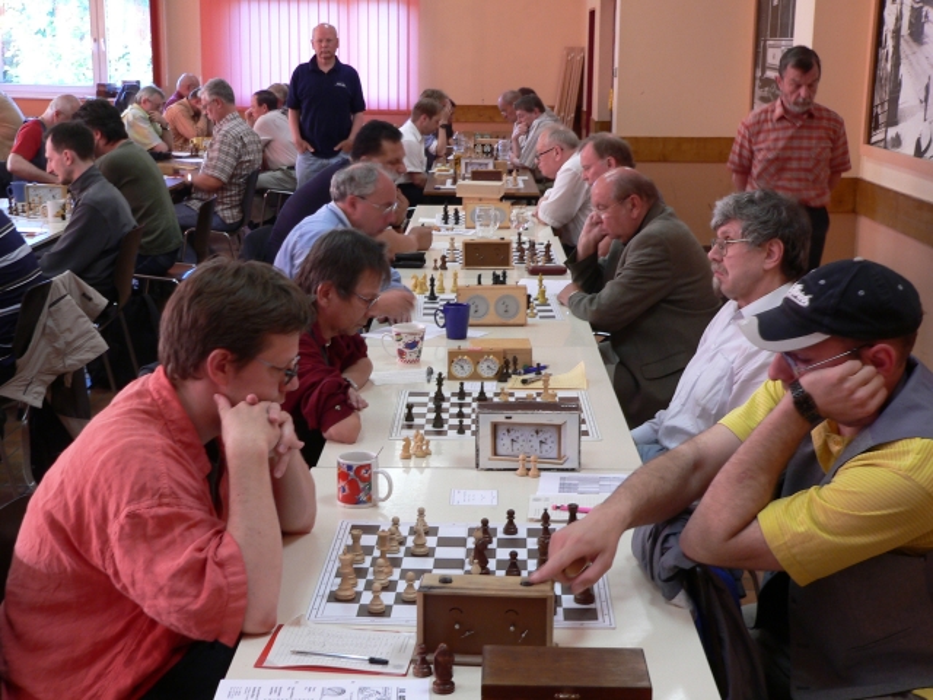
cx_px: 466
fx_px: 1429
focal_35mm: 53
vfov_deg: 27.5
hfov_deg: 36.2
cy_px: 350
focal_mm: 8.8
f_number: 2.8
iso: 100
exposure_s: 1/15
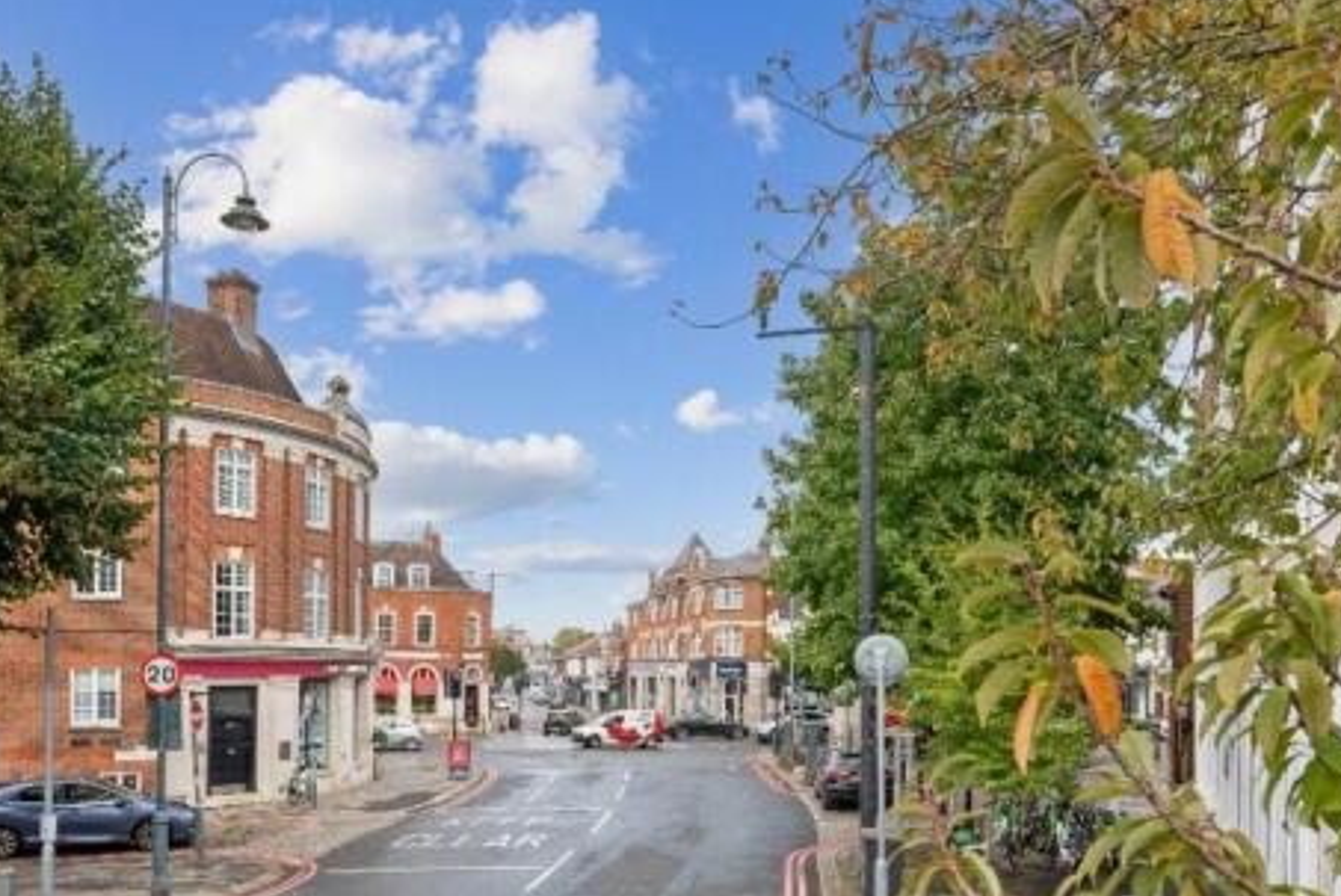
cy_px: 622
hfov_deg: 69.0
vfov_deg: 48.5
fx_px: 969
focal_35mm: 26
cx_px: 576
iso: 400
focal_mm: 12
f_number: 8
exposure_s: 1/2000
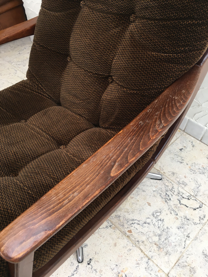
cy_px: 138
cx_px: 104
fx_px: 232
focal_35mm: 29
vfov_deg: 61.7
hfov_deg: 48.2
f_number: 2.2
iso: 40
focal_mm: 4.15
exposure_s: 1/33
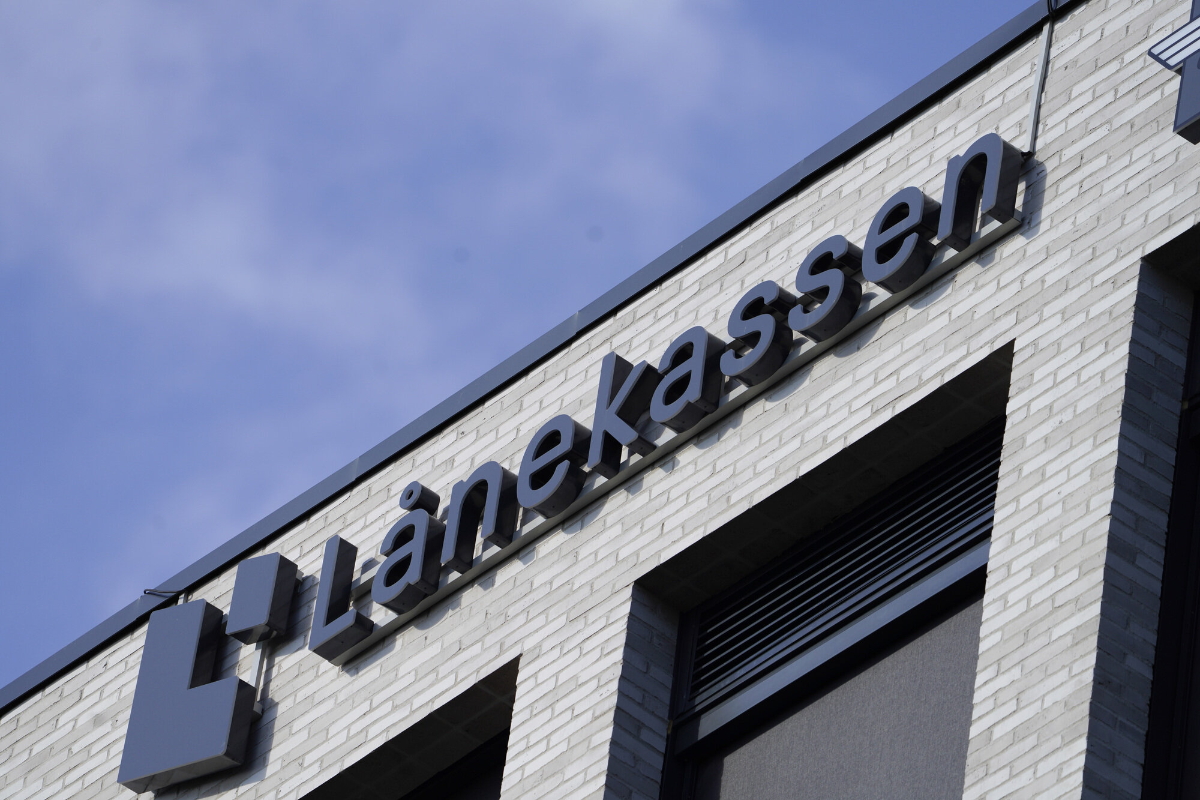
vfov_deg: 3.3
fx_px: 13698
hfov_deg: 5.0
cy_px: 400
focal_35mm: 411
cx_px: 600
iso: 160
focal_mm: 411
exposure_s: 1/800
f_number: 6.3
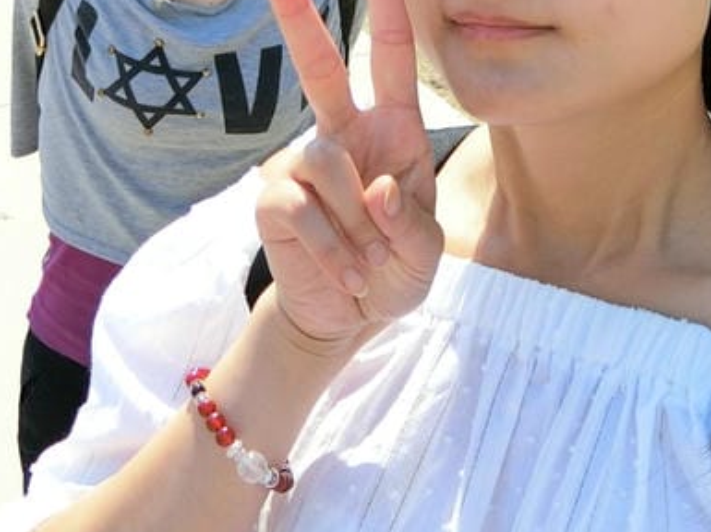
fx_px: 1601
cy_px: -85
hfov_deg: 25.0
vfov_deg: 18.0
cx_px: 449
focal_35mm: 78
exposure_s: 1/800
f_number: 2.8
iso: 80
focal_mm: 5.4
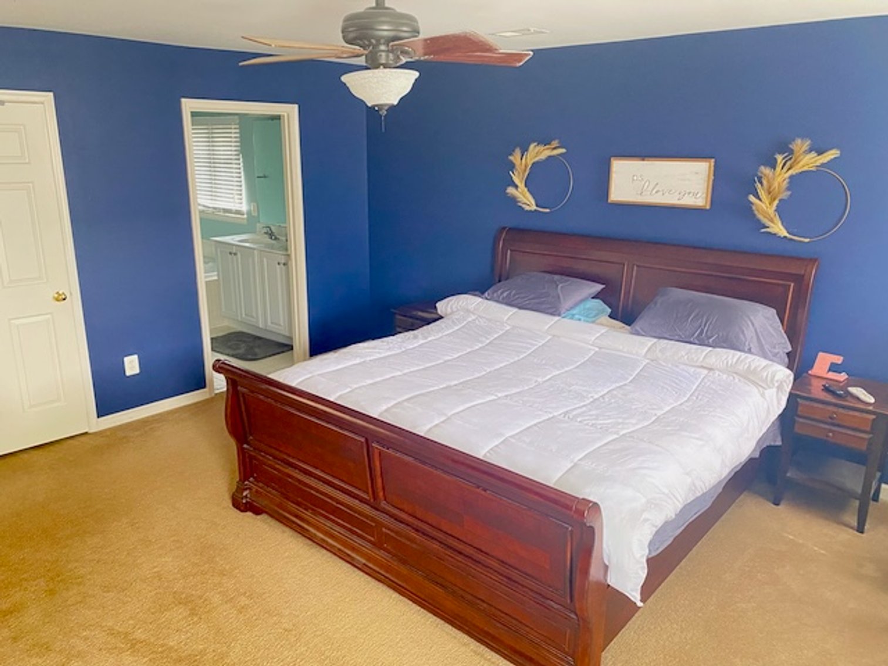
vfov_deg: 53.1
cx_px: 444
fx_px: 667
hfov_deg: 67.3
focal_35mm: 26
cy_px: 333
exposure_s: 1/60
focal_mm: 4.25
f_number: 1.8
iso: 500
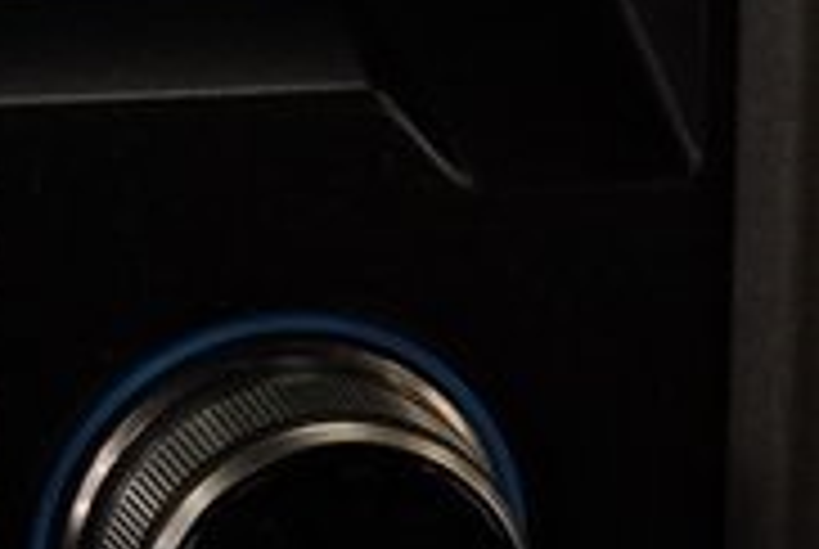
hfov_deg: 9.7
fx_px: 4603
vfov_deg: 6.6
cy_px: -538
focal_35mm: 202
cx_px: -608
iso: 1600
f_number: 6.3
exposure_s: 1/80
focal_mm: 24
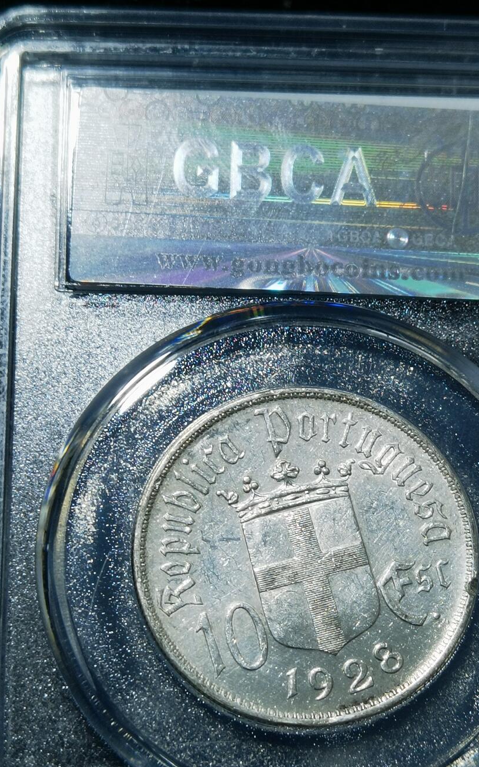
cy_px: 442
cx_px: 307
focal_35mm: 86
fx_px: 1796
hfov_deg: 15.2
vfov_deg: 24.1
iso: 64
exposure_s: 1/100
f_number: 1.9
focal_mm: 6.67
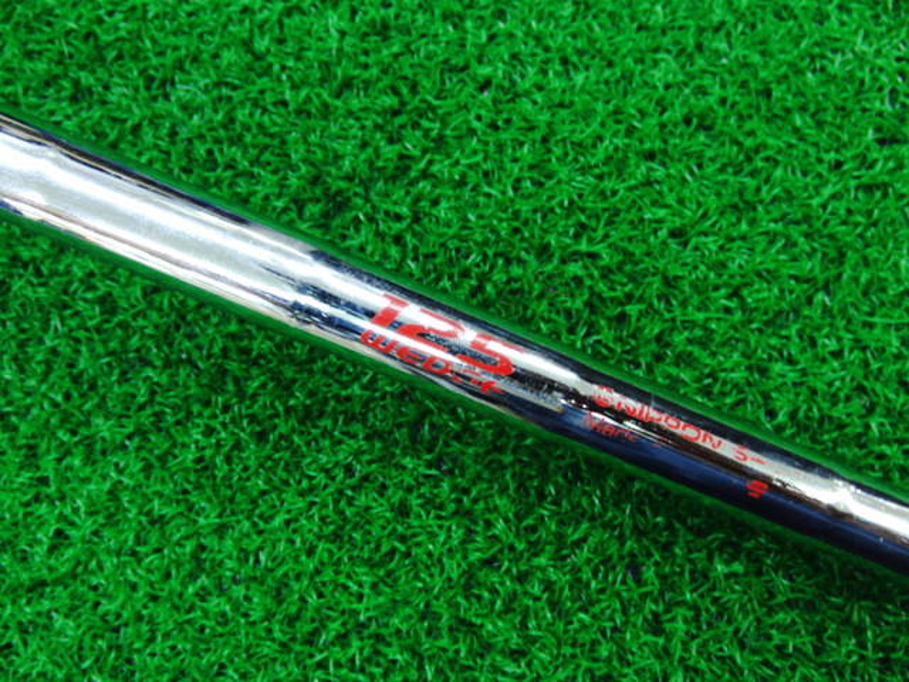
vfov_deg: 38.7
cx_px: 454
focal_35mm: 37
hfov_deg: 50.1
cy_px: 341
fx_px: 972
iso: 400
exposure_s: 1/30
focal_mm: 6.42
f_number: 3.6
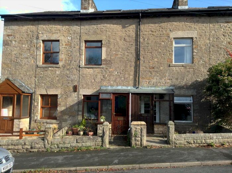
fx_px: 221
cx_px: 116
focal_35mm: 33
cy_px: 86
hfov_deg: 55.4
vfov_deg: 42.9
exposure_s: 1/456
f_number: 2.4
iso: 32
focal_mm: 3.3
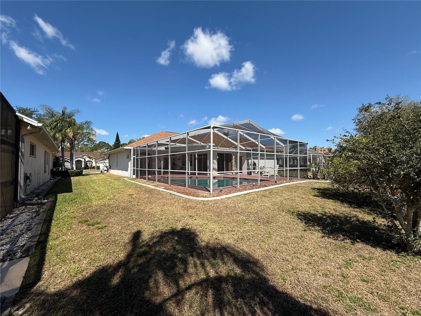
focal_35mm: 14
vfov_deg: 85.7
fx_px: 170
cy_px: 158
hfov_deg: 102.1
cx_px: 210
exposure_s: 1/2320
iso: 50
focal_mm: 2.22
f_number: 2.2
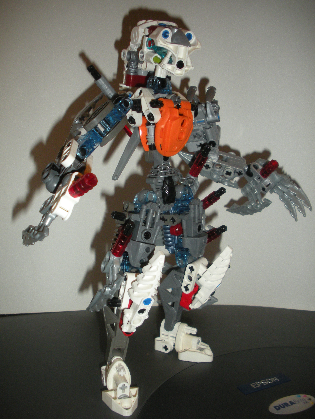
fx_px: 425
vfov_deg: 52.6
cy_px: 210
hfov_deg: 40.7
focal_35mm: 35
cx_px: 158
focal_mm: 6.3
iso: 200
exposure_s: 1/60
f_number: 3.5
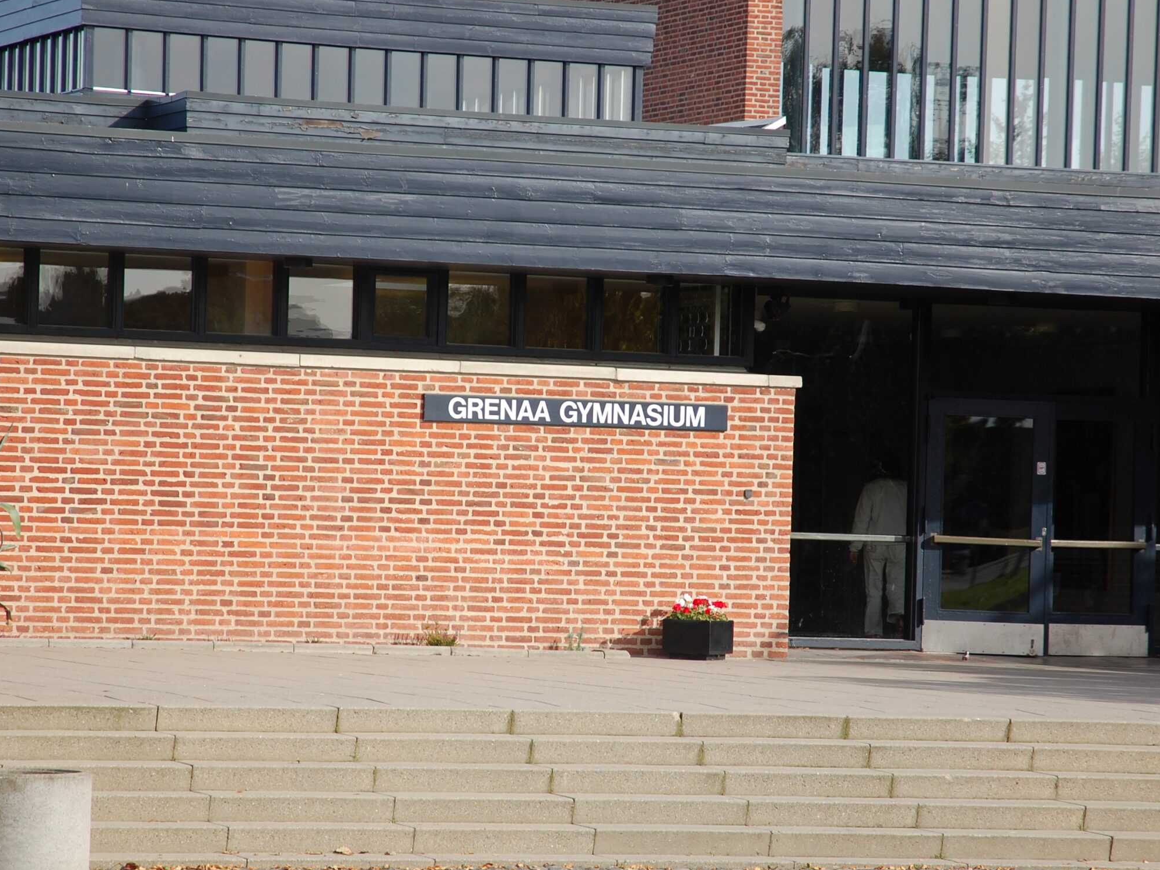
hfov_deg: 12.5
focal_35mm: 158
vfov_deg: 9.4
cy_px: 435
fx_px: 5282
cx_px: 576
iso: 220
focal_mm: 85
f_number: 5.6
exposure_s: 1/500
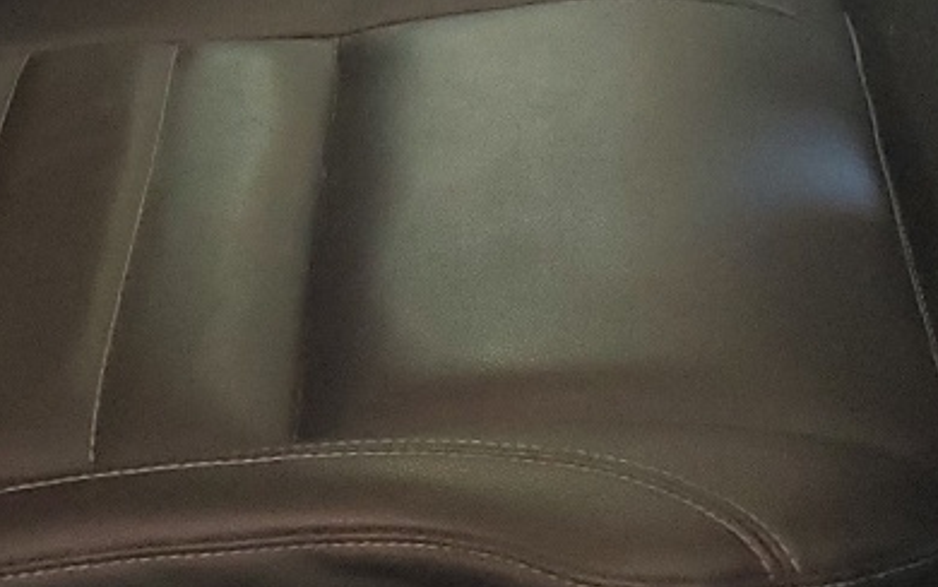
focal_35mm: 113
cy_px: -486
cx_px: 471
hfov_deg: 18.4
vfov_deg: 10.8
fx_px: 2890
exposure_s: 1/20
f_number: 1.5
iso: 313
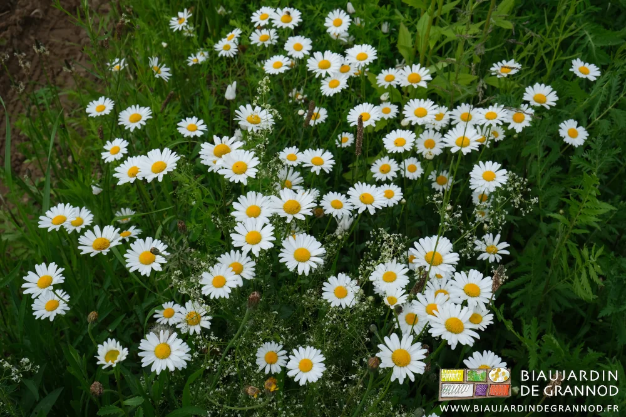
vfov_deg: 33.4
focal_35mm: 40
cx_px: 313
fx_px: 696
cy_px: 208
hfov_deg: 48.5
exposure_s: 1/280
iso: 160
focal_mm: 26.5
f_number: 7.1
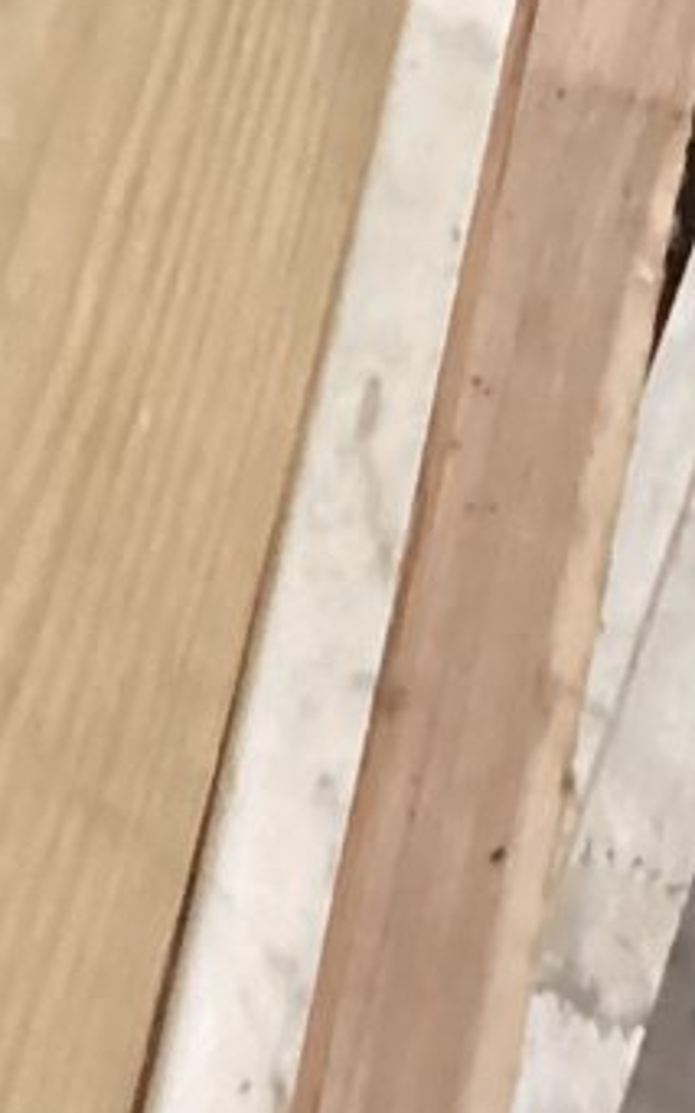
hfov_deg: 7.5
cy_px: 214
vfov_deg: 14.2
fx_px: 4426
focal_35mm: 146
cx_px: -1636
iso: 500
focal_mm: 3.3
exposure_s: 1/30
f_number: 2.4
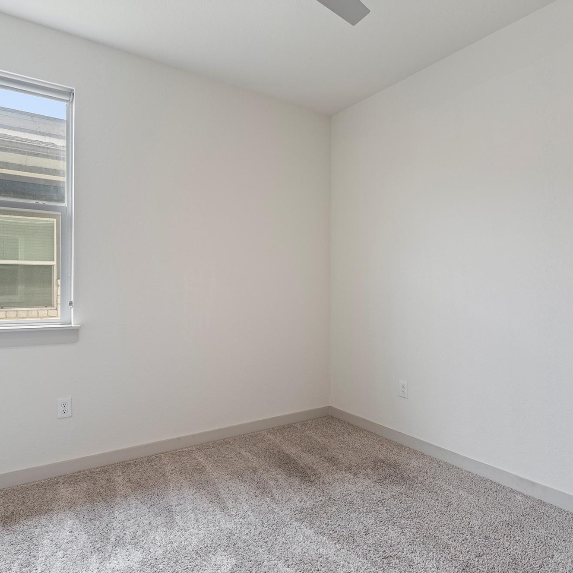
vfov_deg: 70.8
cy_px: 285
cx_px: 285
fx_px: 403
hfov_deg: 70.8
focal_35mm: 22
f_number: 7.1
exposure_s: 1/15
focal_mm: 16.4
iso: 800
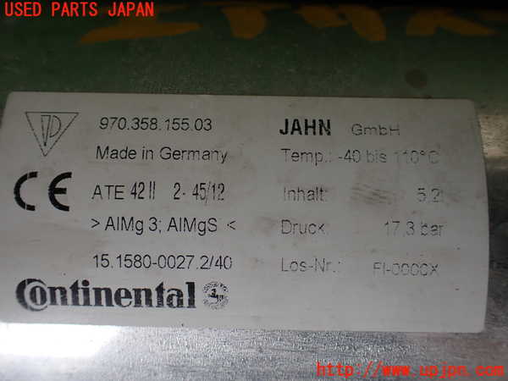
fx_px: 440
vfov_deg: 46.8
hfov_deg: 60.0
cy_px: 190
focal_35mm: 30
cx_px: 254
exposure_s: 1/125
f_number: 2.3
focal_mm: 5.4
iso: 125
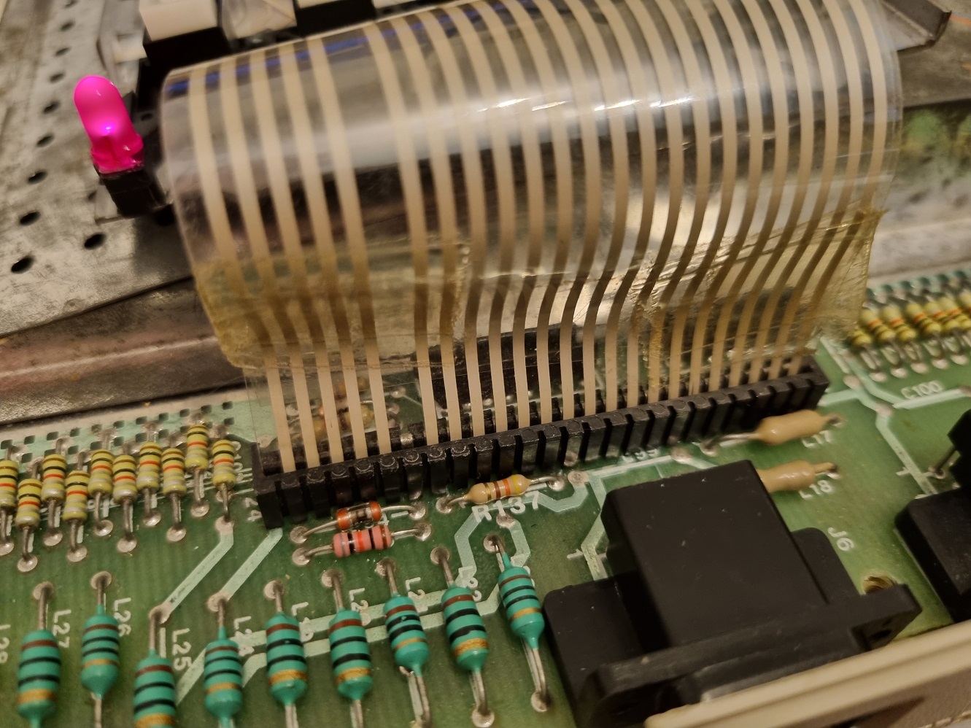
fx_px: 729
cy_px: 364
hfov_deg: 67.3
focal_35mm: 26
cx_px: 486
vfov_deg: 53.1
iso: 500
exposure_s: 1/33
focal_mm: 5.4
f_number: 1.8
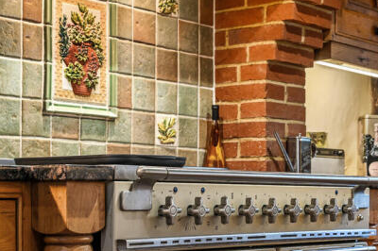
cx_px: 256
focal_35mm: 82
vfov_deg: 16.5
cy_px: 195
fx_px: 860
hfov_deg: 24.6
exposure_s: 1/6
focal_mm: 50
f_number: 8
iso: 400
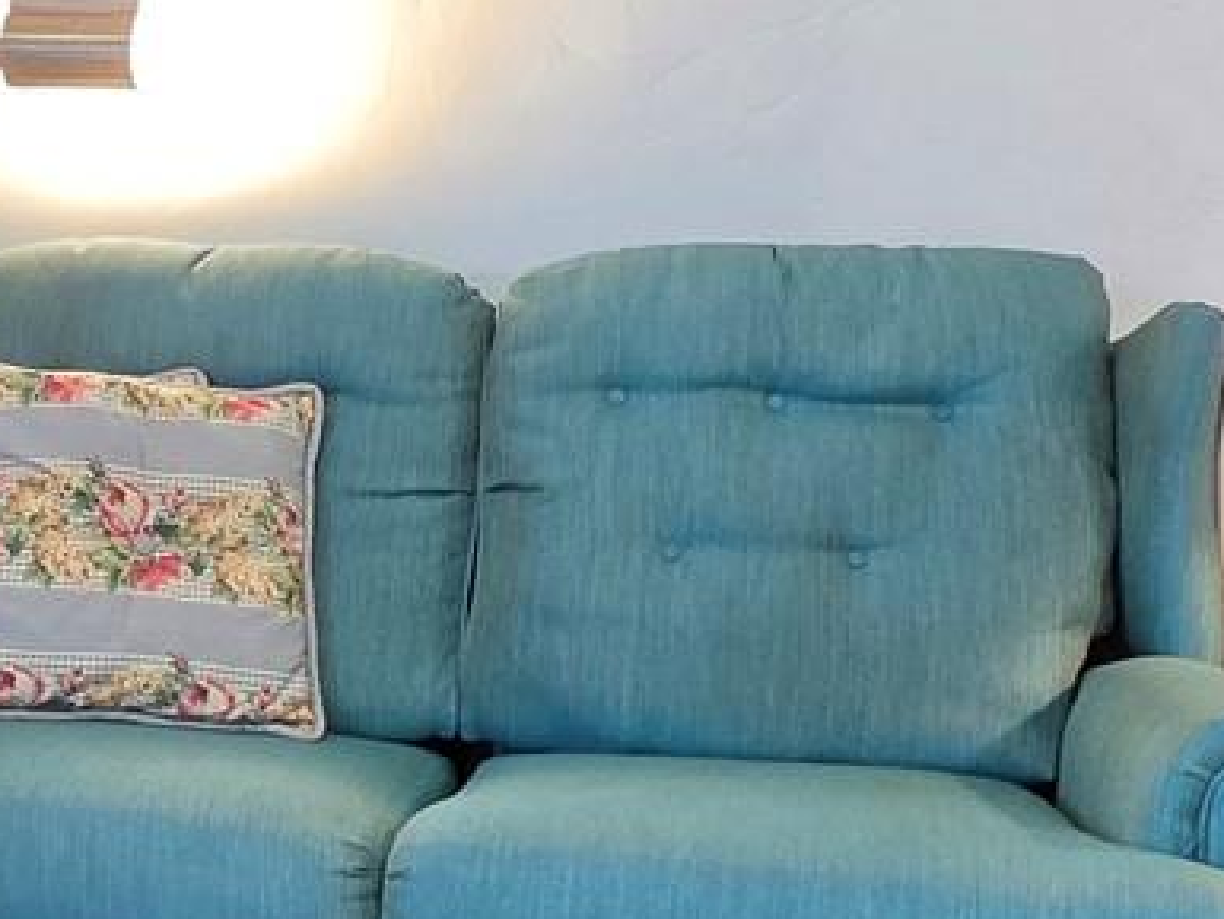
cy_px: 426
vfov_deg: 27.0
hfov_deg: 32.7
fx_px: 1910
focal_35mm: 54
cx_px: 10
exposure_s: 1/60
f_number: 1.9
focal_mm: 2.2
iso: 1000
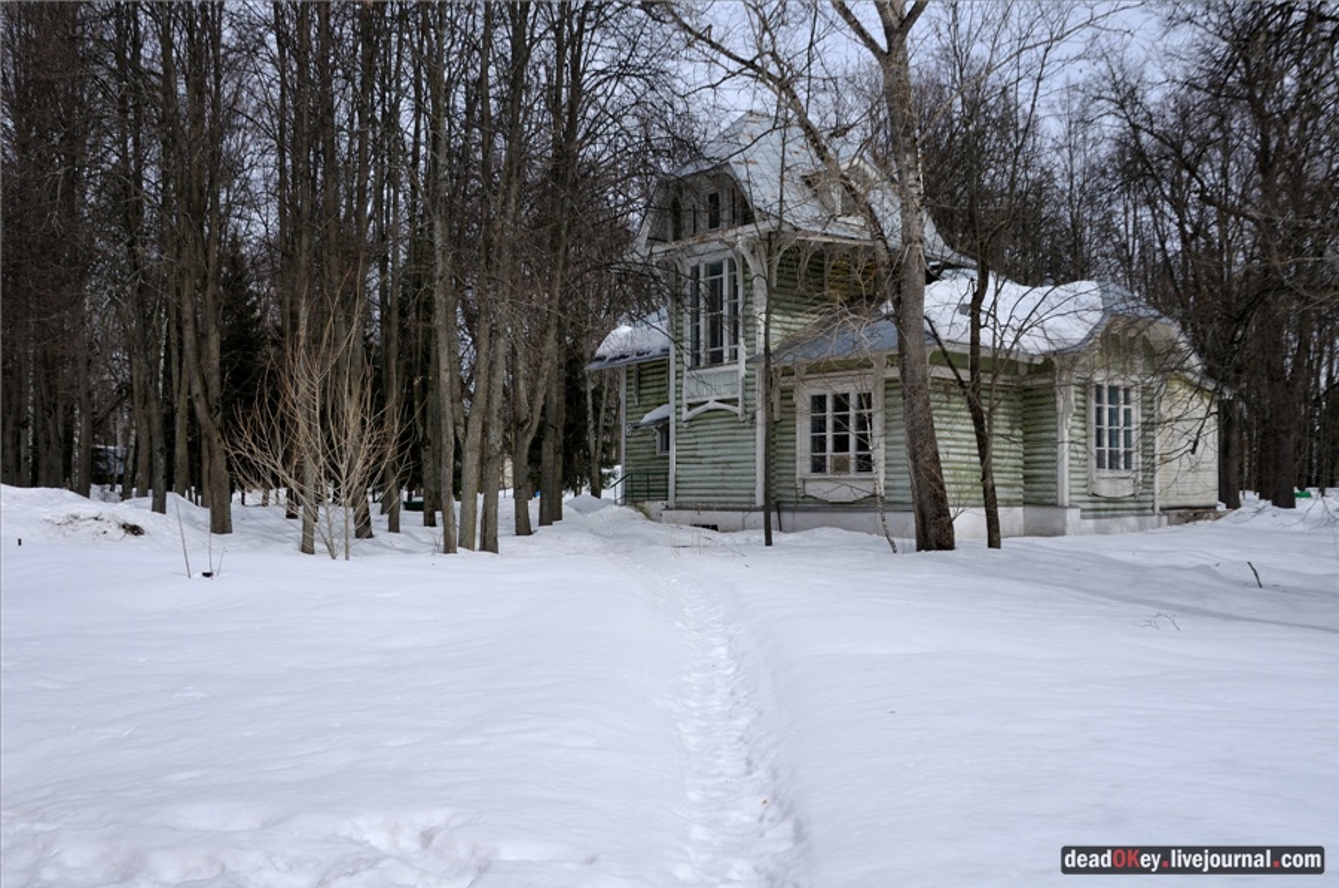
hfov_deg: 53.2
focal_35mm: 36
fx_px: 1337
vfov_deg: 36.8
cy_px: 444
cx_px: 670
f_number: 7.1
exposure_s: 1/640
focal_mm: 24
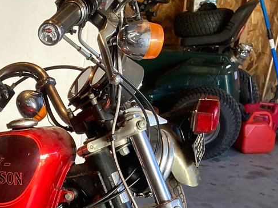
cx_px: -28
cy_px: 289
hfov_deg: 21.4
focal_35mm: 87
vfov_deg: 15.9
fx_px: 699
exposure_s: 1/60
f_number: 1.8
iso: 125
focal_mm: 3.99
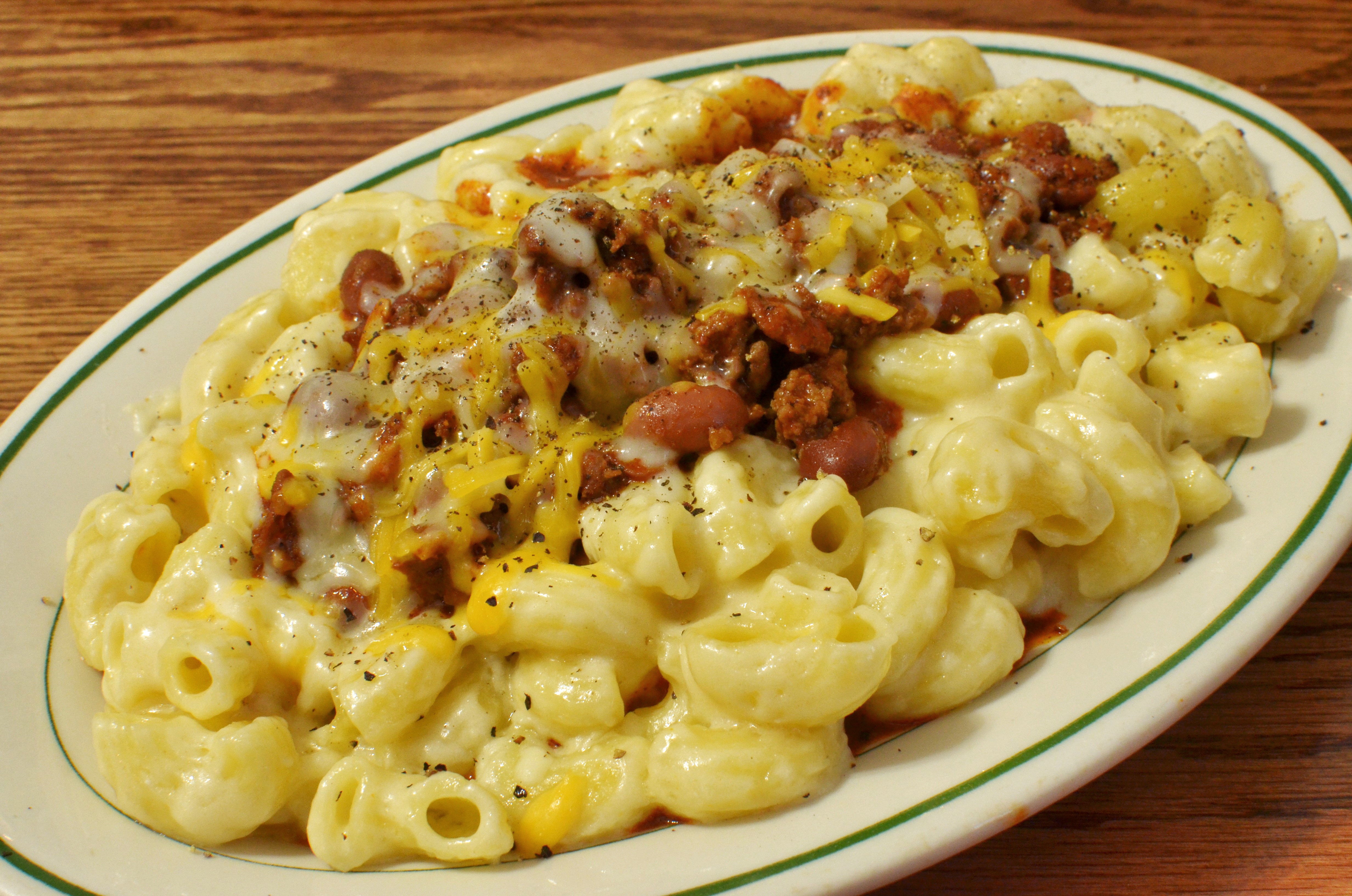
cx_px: 676
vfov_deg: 25.6
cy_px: 448
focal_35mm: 52
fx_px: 1968
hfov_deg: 37.9
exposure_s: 1/15
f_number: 11
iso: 1000
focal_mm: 35
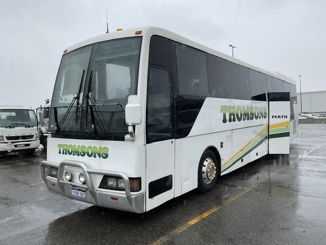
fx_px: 273
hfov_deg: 61.7
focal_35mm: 29
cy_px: 122
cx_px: 163
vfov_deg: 48.2
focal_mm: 3
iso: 16
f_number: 1.8
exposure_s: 1/749
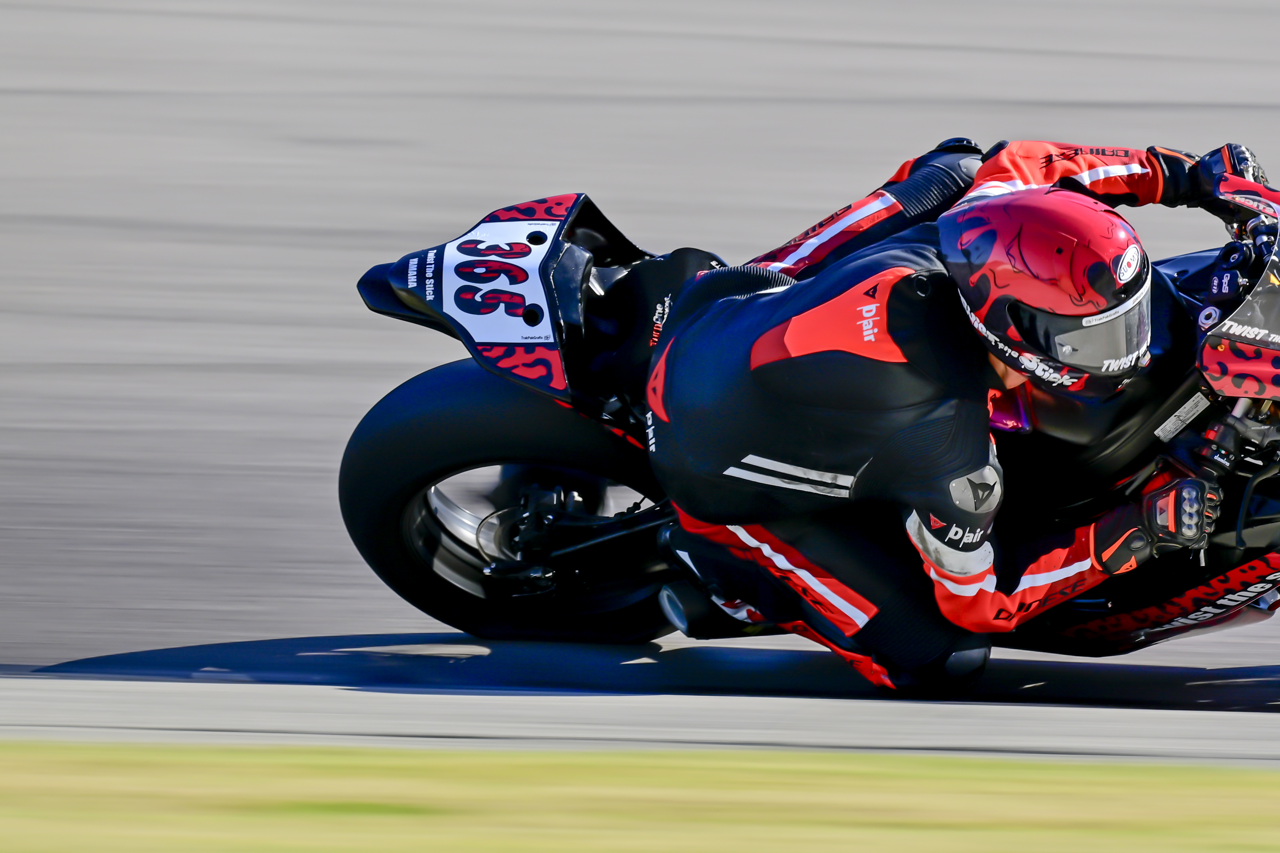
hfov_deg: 2.2
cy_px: 281
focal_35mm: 940
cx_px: 1342
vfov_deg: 1.5
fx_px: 33420
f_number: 5.6
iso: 110
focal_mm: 400
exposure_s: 1/160
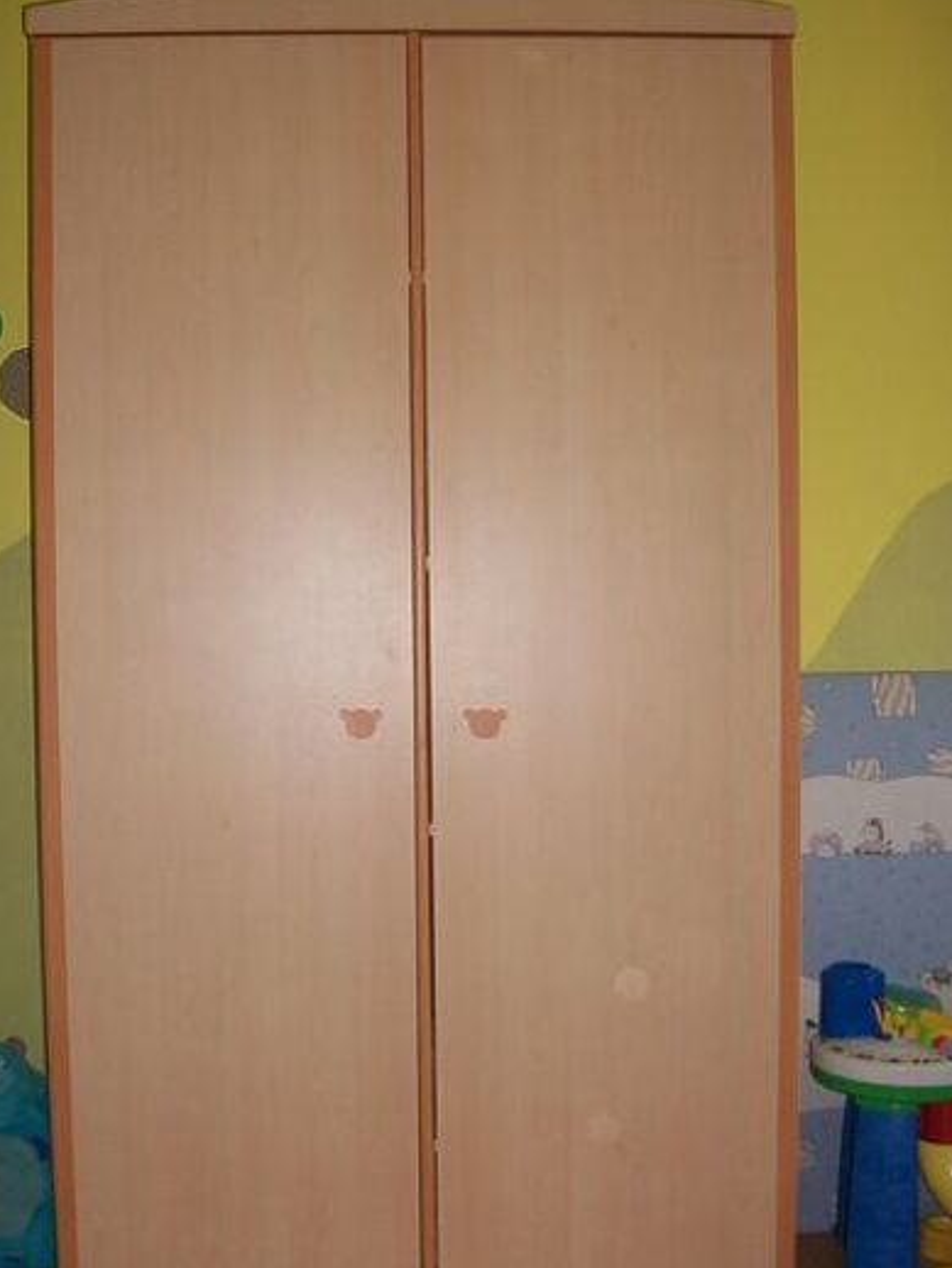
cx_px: 411
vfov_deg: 44.8
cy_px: 663
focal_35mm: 42
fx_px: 1539
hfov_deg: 34.3
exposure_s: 1/60
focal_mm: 5.7
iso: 120
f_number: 2.8
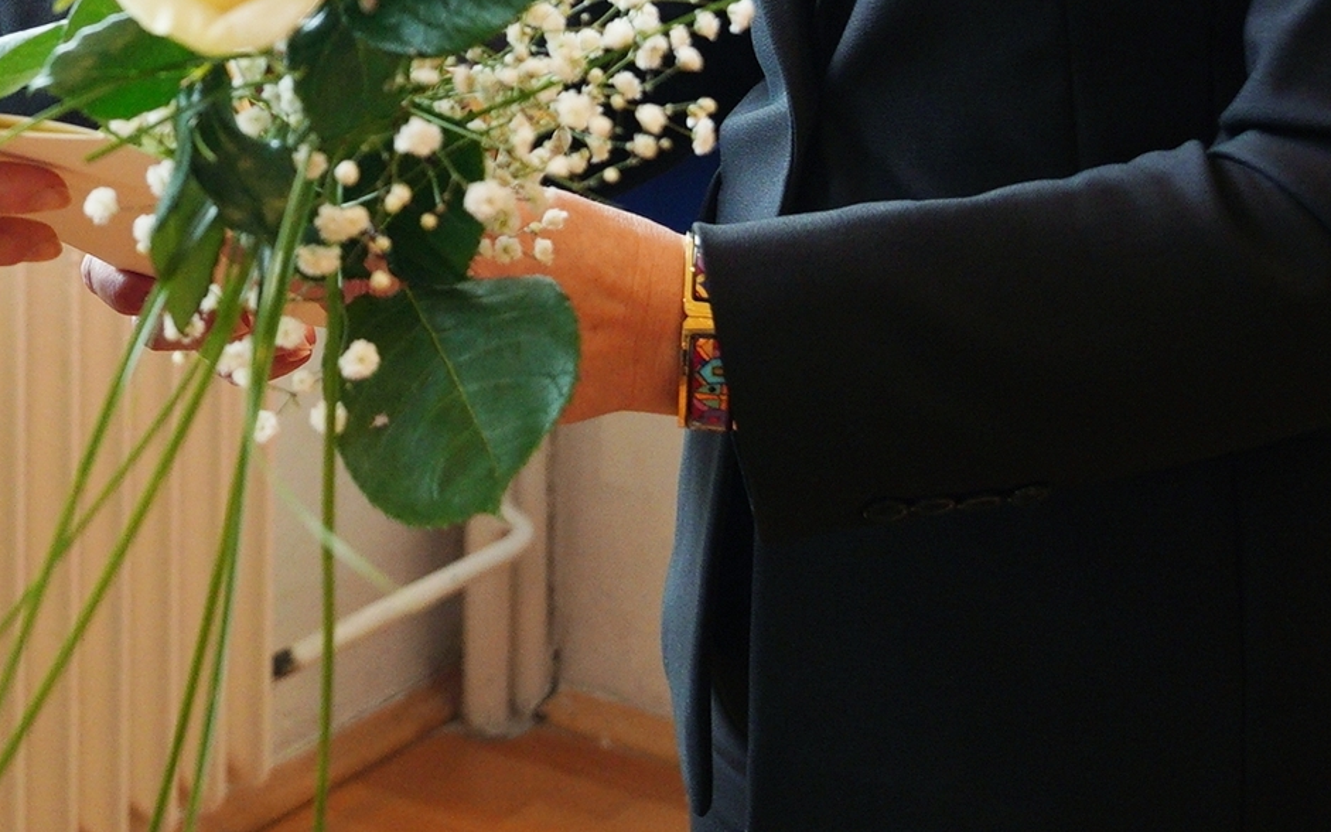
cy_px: -300
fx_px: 2829
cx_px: 240
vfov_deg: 15.7
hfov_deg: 25.9
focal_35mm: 78
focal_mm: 24
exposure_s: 1/250
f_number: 3.5
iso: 800
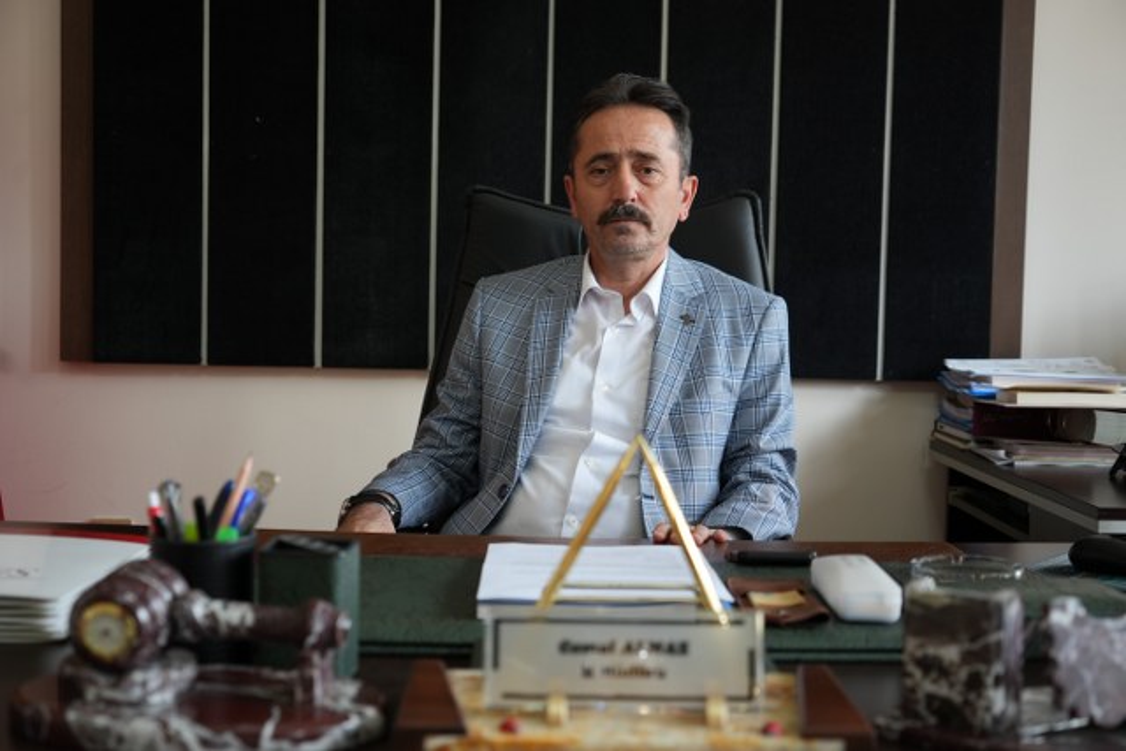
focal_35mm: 46
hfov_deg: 42.7
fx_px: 1439
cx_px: 563
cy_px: 376
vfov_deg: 29.3
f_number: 4
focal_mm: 46
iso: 400
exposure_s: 1/50
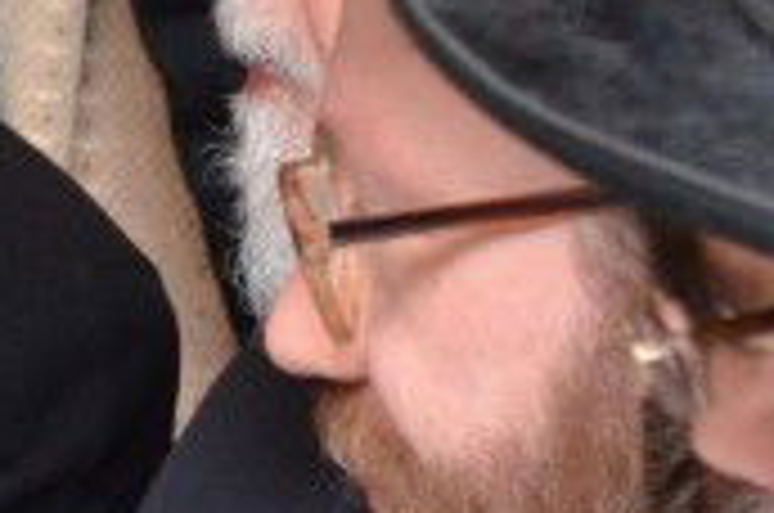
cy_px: 220
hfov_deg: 5.1
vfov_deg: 3.5
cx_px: -878
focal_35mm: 393
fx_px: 8434
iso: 1600
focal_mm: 44
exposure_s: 1/250
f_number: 5
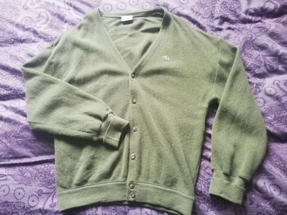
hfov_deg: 67.3
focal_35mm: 26
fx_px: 216
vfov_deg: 53.1
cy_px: 108
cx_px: 144
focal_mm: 3.81
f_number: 2.2
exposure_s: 1/16.7
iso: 640
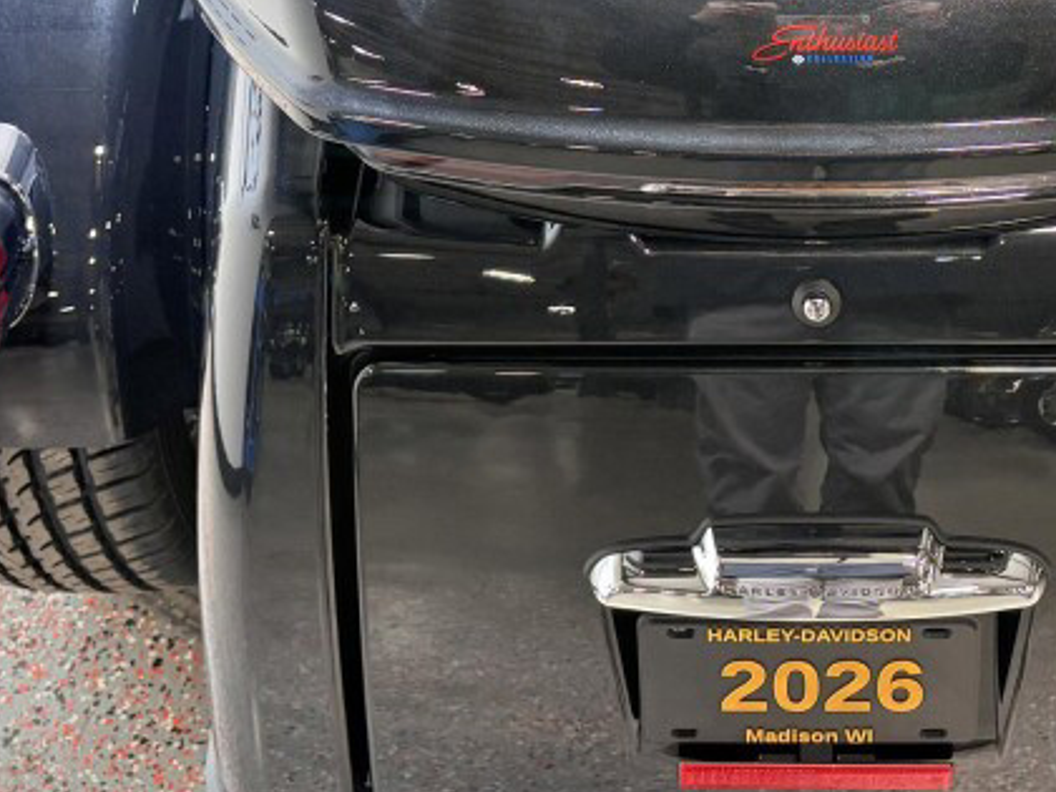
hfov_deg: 28.9
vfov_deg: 21.5
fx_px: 2013
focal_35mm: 66
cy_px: -5
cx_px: 791
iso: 80
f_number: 1.6
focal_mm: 5.96
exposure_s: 1/60
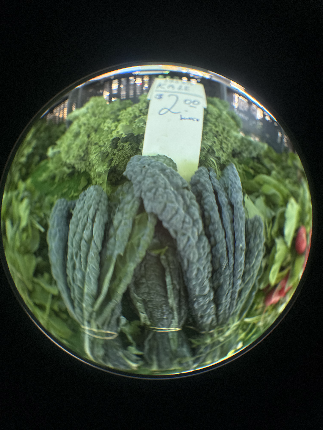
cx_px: 162
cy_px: 215
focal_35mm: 24
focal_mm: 6.76
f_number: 1.78
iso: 80
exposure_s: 1/633
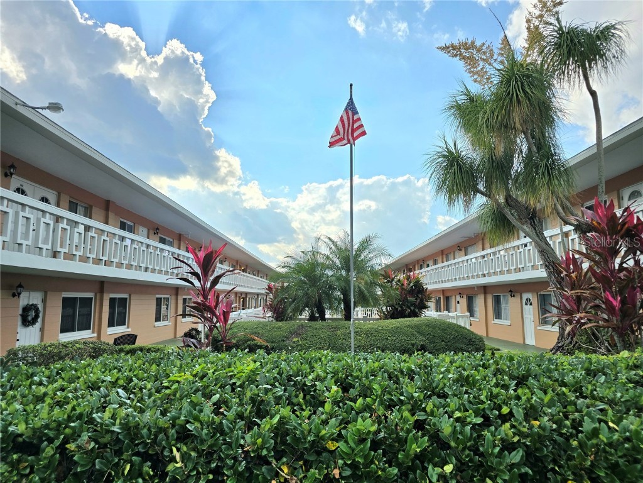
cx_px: 322
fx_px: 427
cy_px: 242
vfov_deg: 58.9
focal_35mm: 23
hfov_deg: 73.9
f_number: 1.7
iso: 12
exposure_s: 1/1667
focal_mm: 6.3
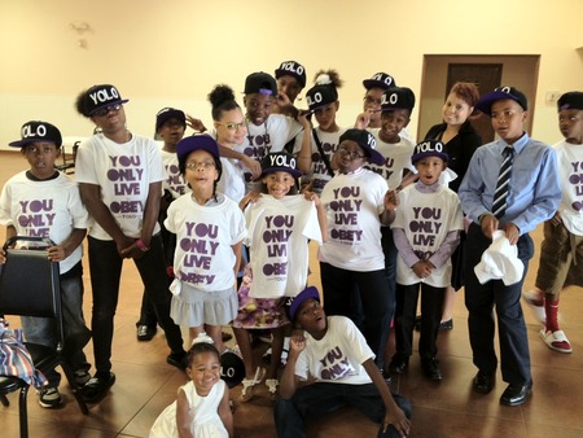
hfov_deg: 52.6
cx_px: 292
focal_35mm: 35
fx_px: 590
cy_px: 219
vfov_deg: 40.7
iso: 160
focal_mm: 4.28
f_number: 2.4
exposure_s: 1/20
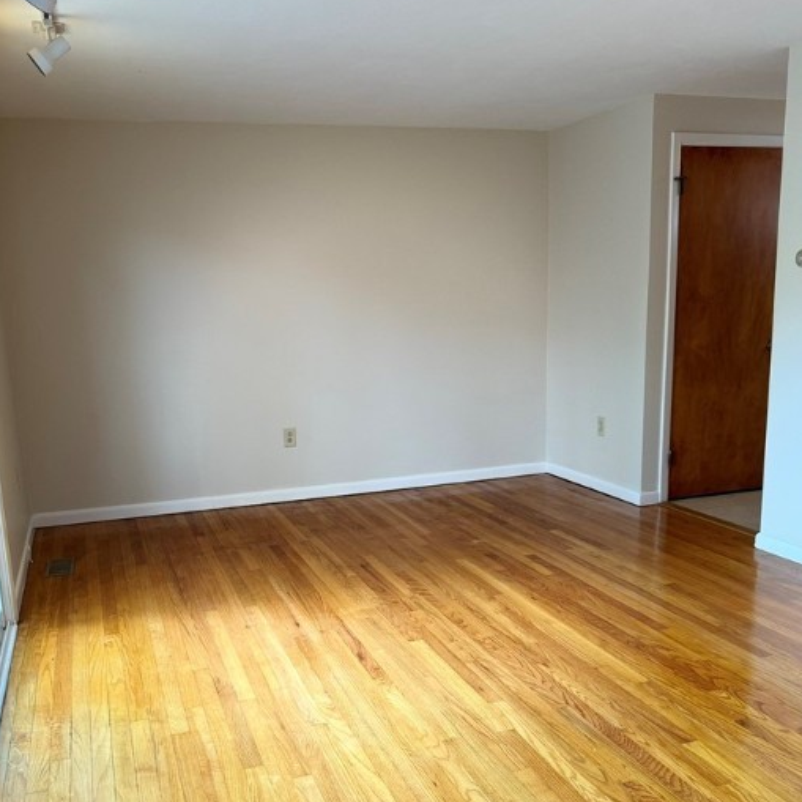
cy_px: 481
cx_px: 373
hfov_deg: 51.1
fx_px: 839
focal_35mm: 32
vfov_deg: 50.8
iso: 160
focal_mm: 6.76
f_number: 1.78
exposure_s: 1/120
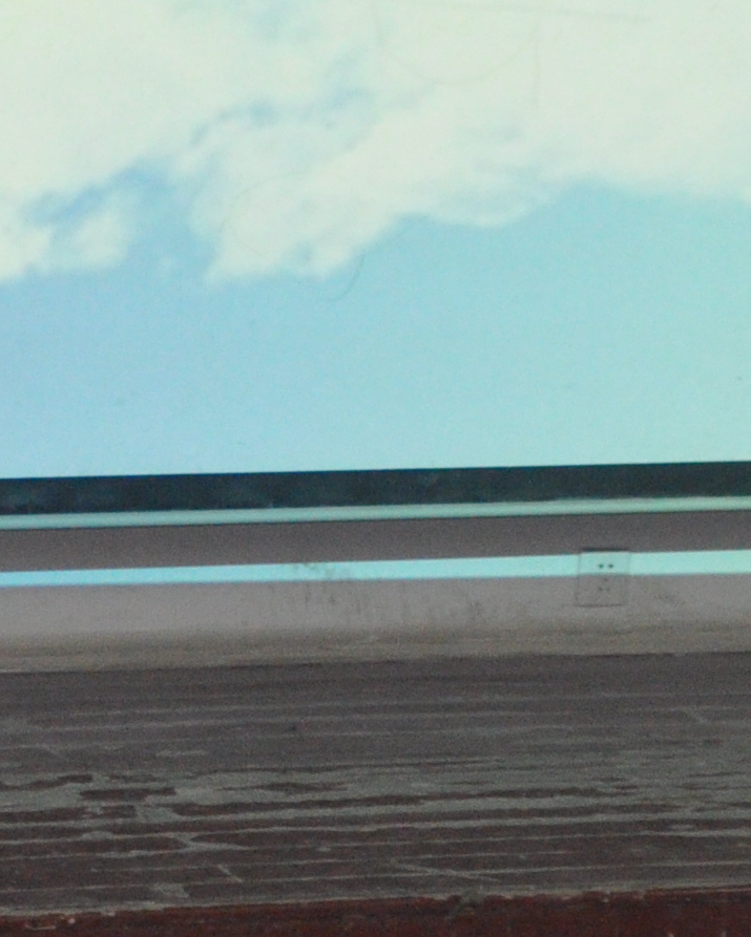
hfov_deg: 6.5
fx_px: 6560
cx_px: -439
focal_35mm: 236
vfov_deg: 8.1
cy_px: -95
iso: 1250
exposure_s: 1/60
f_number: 4.5
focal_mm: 35
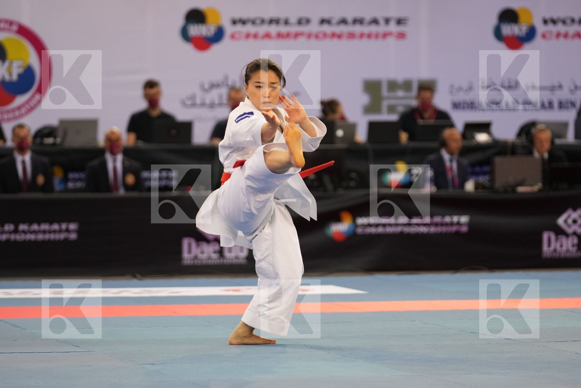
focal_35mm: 246
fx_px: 3970
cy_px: 194
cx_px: 290
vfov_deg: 5.6
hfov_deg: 8.4
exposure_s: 1/500
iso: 1600
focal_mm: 164
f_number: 2.8
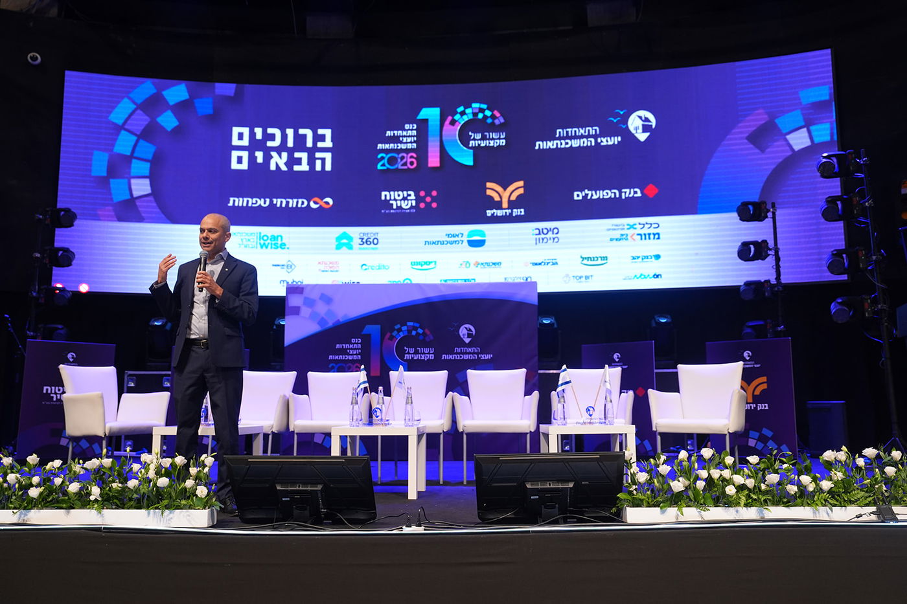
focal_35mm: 31
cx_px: 454
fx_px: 781
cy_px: 302
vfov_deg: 42.3
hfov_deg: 60.3
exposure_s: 1/160
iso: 1250
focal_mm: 31
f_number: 3.5
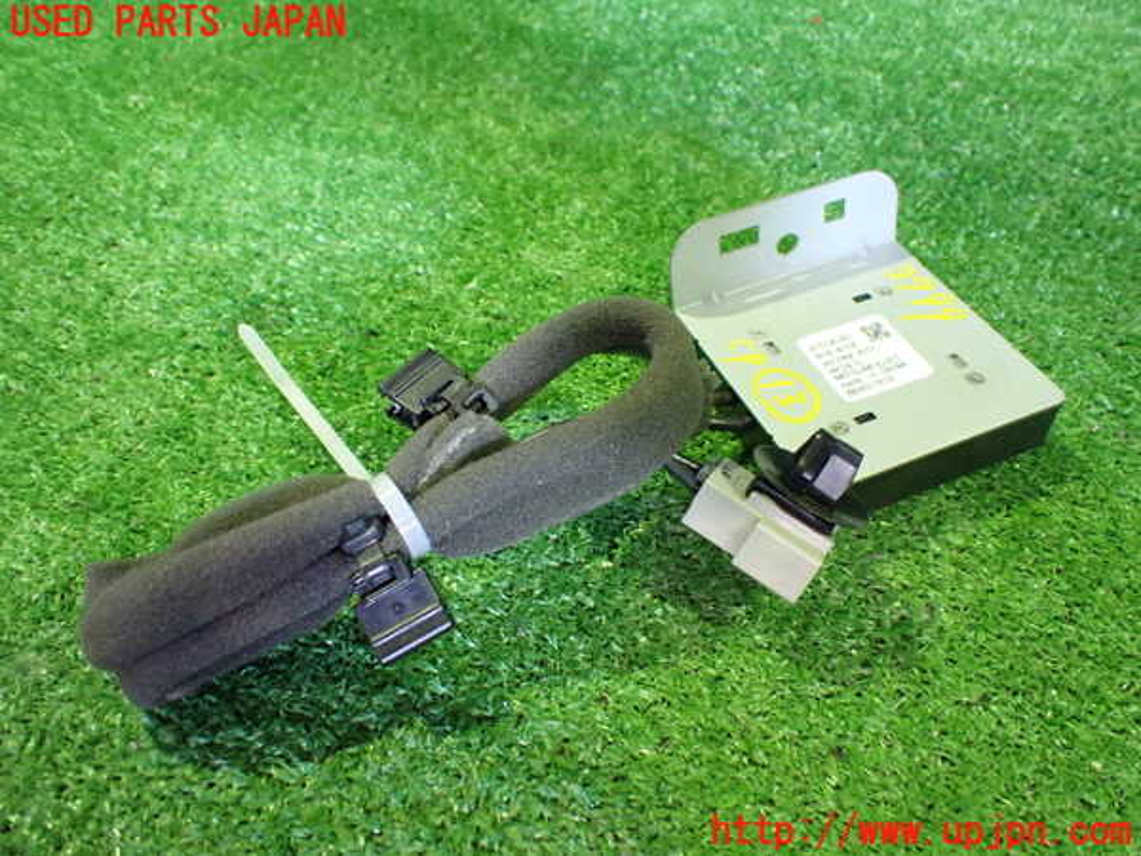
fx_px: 989
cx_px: 570
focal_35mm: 30
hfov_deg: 60.0
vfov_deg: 46.8
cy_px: 428
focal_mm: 5.4
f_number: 2.3
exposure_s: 1/30
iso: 1000
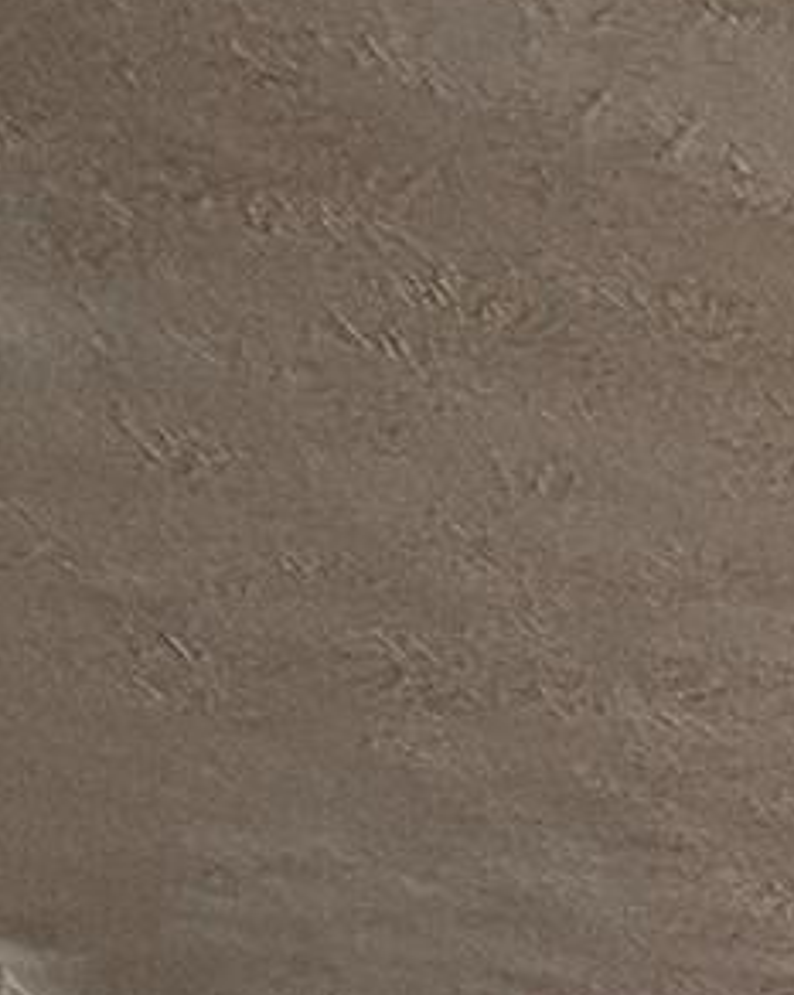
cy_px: 1888
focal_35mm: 75
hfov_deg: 10.6
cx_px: 2559
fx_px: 2207
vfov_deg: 18.5
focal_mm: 2.22
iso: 200
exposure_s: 1/99
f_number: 2.2
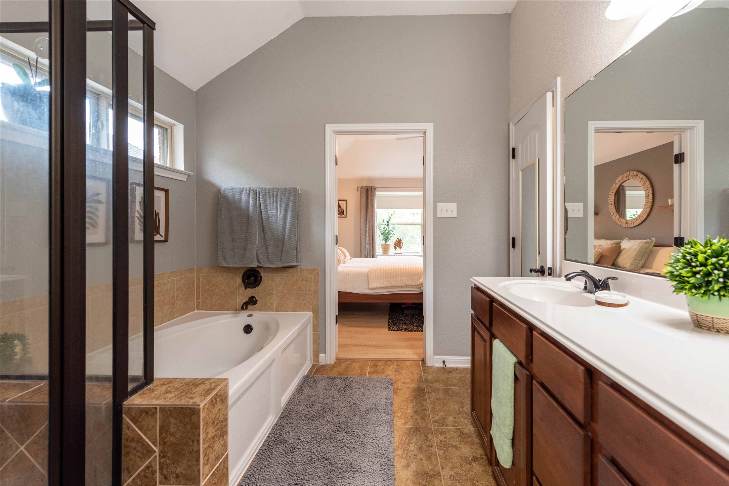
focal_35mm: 14
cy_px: 243
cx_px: 364
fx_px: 284
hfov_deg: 104.2
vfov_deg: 81.2
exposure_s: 1/60
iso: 400
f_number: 4
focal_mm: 14
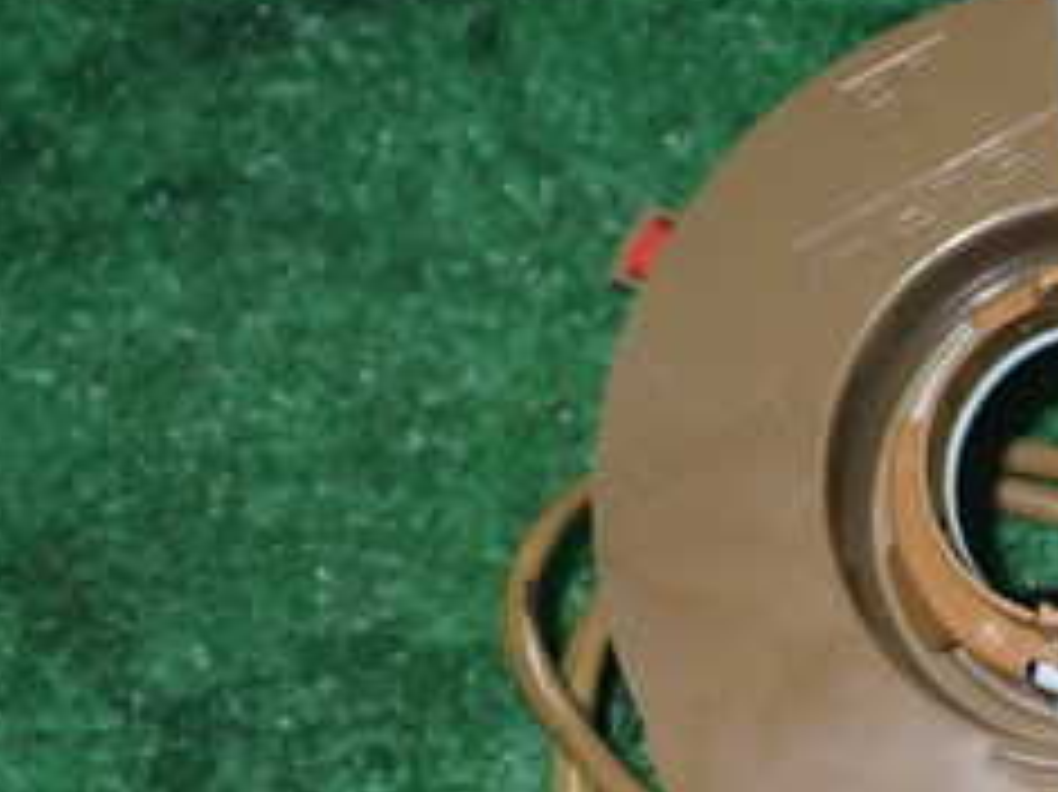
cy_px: 657
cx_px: 1171
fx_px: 2810
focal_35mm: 92
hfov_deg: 20.3
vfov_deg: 15.9
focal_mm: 6.37
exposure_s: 1/40
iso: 200
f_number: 7.1
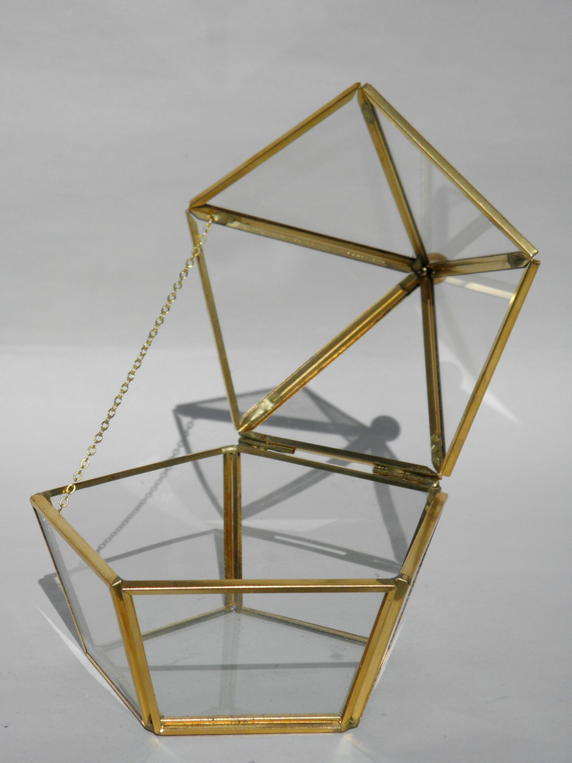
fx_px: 1763
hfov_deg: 18.4
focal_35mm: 80
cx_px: 286
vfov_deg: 24.4
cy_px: 382
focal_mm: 14.3
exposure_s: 1/1000
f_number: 8.8
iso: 100
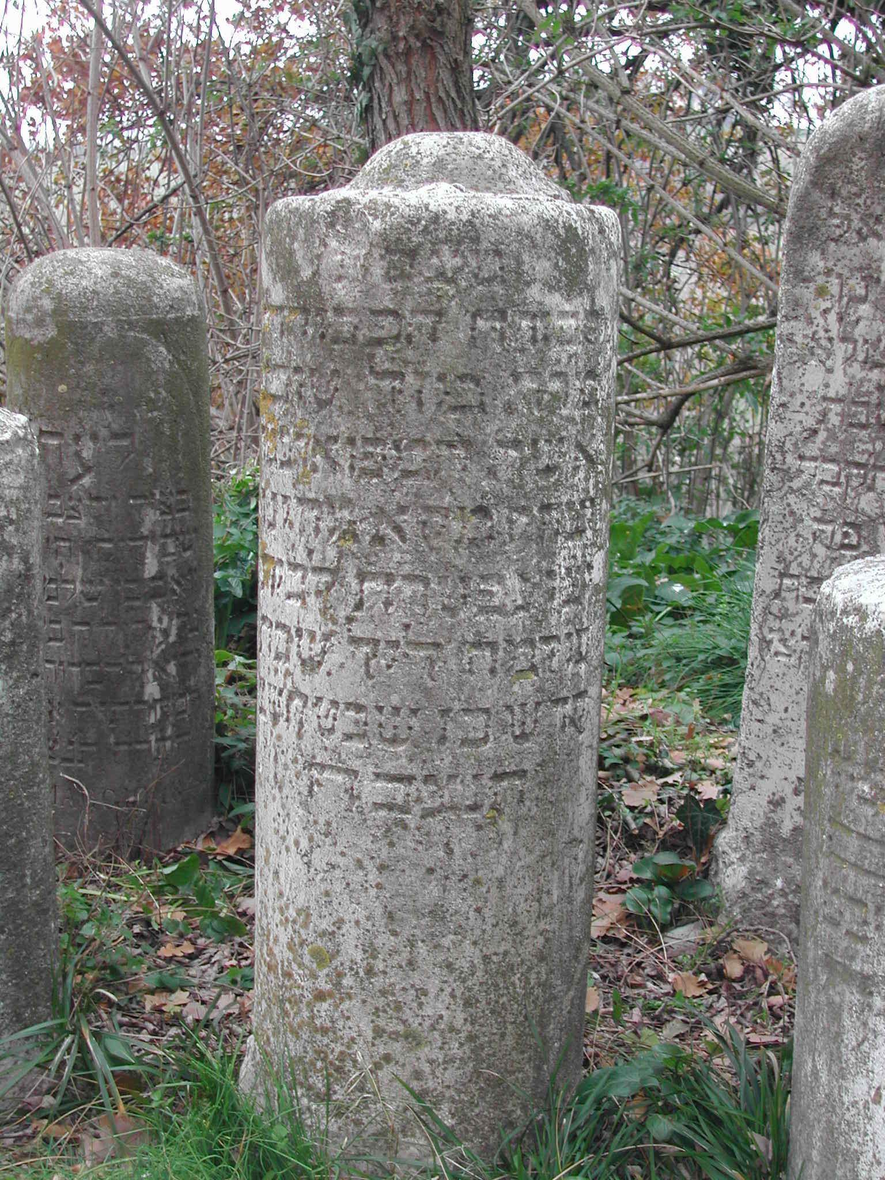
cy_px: 590
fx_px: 1943
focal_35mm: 57
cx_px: 442
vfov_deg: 33.8
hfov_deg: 25.7
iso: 100
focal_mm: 12.2
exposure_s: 1/30
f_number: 3.4
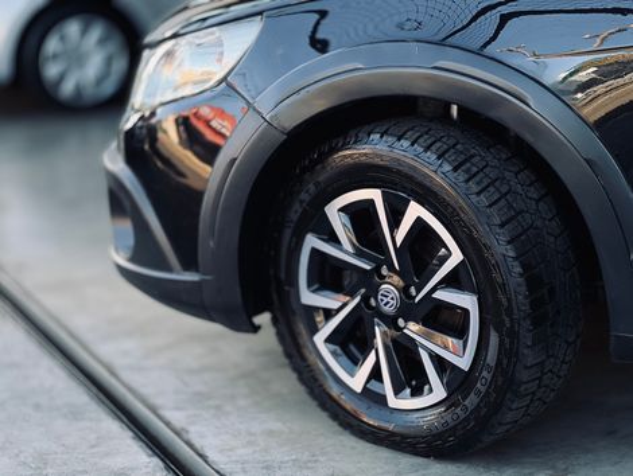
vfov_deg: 19.2
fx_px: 1410
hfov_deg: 25.3
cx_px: 316
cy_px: 238
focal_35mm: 77
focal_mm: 9
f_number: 2.8
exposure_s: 1/120
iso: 125
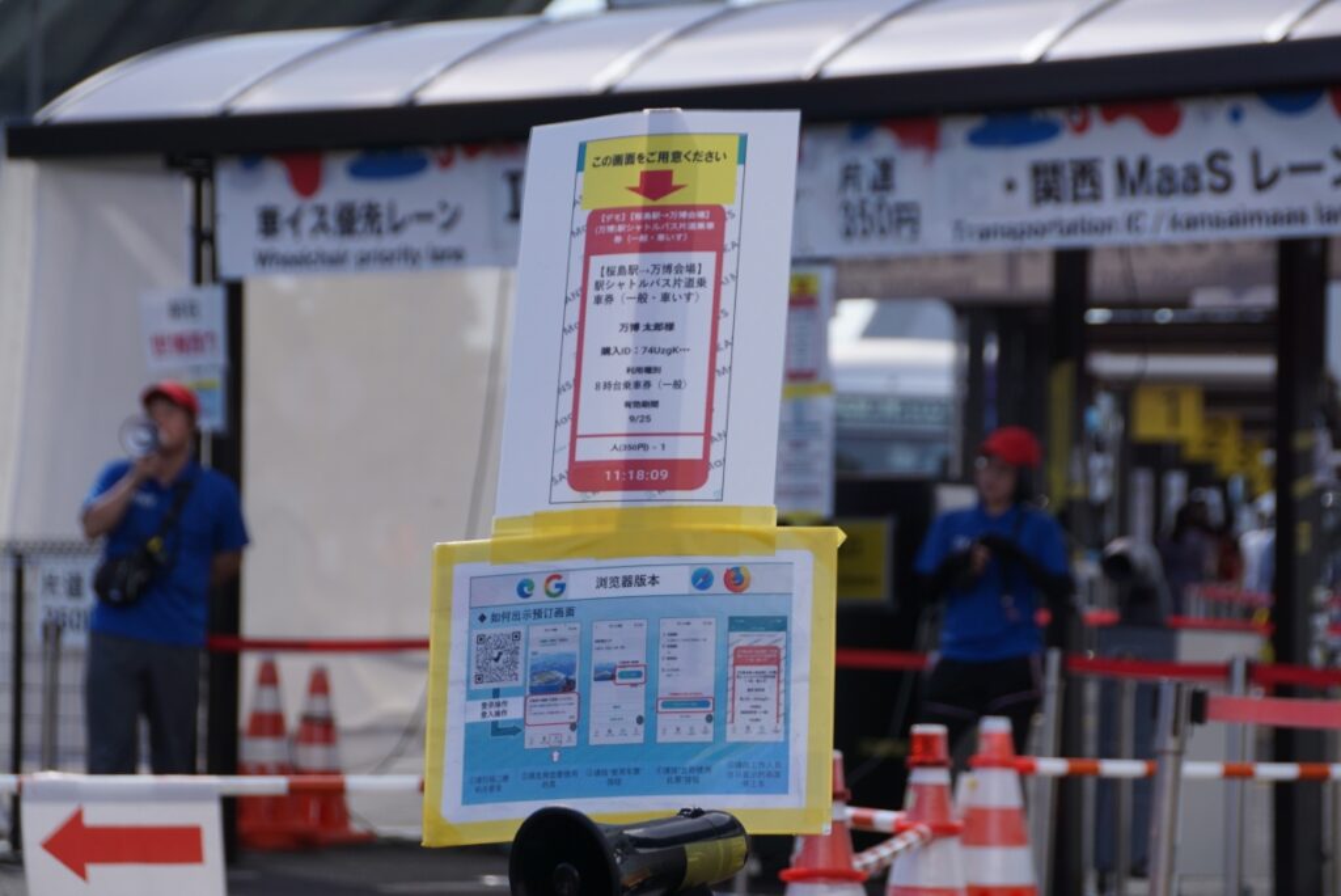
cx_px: 670
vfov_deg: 7.6
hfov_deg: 11.4
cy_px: 448
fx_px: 6709
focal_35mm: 180
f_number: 6.3
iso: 100
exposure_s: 1/320
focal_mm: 120
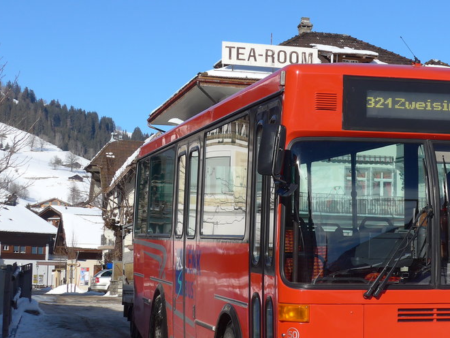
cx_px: 324
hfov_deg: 21.9
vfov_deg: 16.6
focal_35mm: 89
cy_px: 203
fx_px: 1157
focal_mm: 10.1
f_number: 3.2
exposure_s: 1/1300
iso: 80
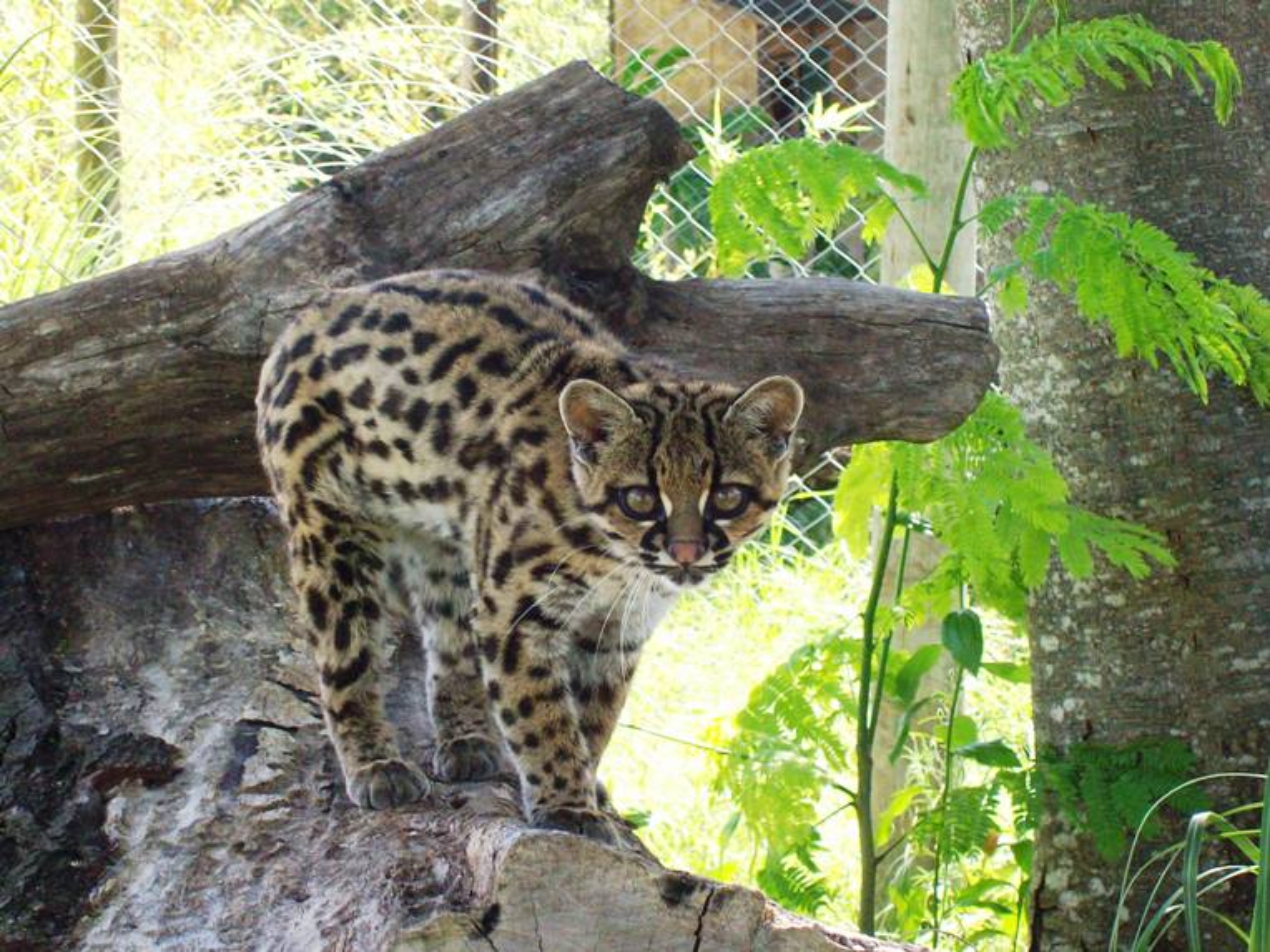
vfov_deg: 13.7
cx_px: 635
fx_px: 3962
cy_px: 476
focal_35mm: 108
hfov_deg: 18.2
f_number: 4.8
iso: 200
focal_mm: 18
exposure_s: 1/128
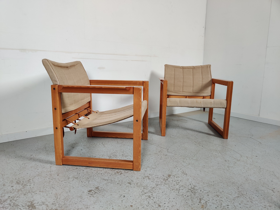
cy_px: 105
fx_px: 218
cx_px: 140
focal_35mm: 27
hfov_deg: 65.3
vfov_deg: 51.4
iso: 200
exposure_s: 1/100
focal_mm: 4.75
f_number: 1.65
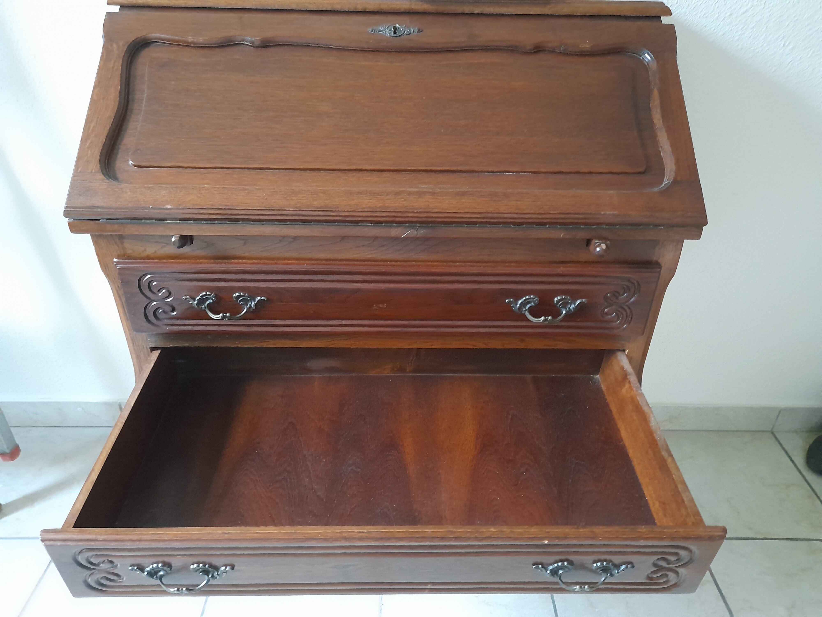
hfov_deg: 69.4
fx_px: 594
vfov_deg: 54.9
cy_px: 308
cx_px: 411
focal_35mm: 25
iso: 1000
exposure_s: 1/20
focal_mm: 4.6
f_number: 2
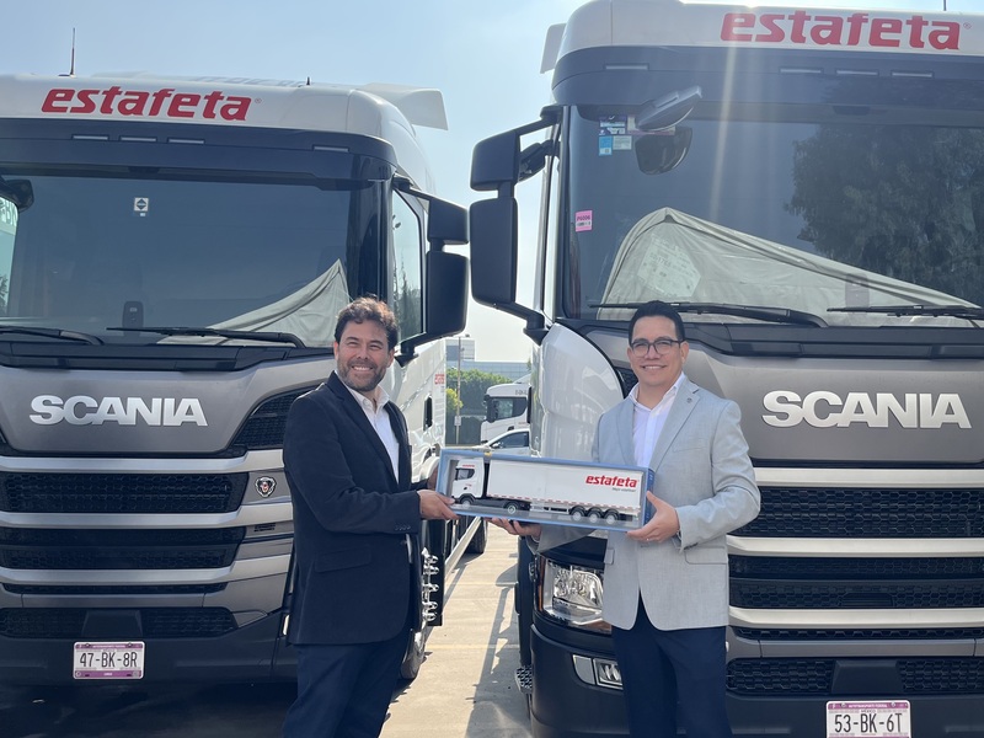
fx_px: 739
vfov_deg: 53.1
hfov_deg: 67.3
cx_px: 492
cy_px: 369
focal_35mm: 26
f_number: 1.6
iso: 50
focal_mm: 5.1
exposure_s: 1/1957
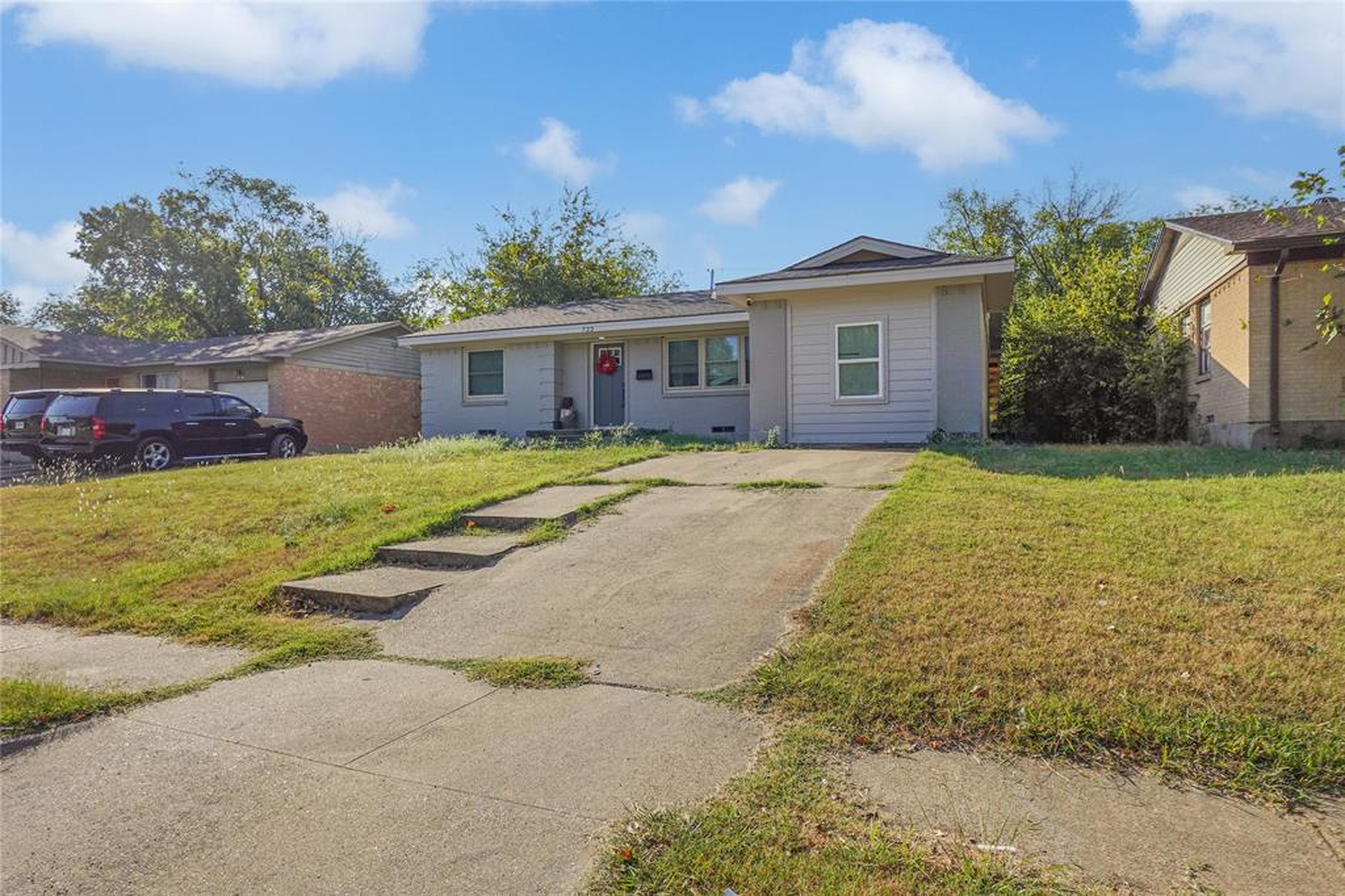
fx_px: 747
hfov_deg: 84.0
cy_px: 448
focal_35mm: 20
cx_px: 672
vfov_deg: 61.9
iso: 125
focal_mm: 7.6
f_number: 2
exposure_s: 1/5000
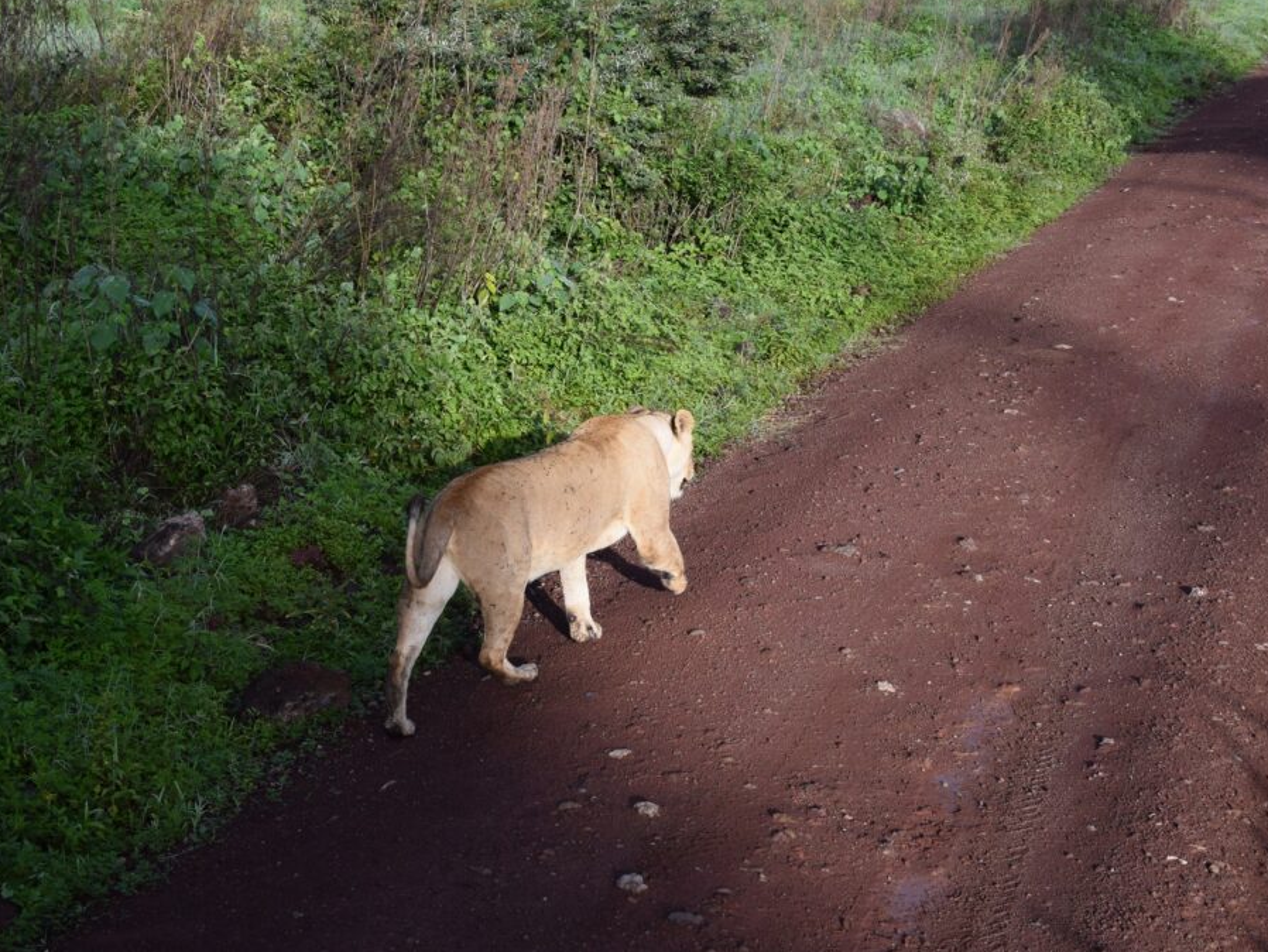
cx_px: 645
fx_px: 2109
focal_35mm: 58
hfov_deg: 33.5
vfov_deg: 25.4
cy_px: 474
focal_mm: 35
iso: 360
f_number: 8
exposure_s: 1/250
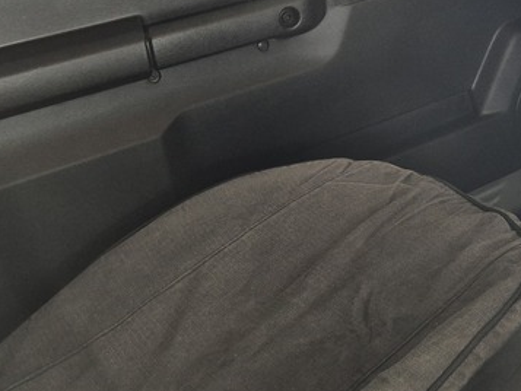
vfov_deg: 21.2
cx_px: 625
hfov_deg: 26.2
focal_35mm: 66
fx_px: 994
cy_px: -31
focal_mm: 5.4
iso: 320
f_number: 1.8
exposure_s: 1/100
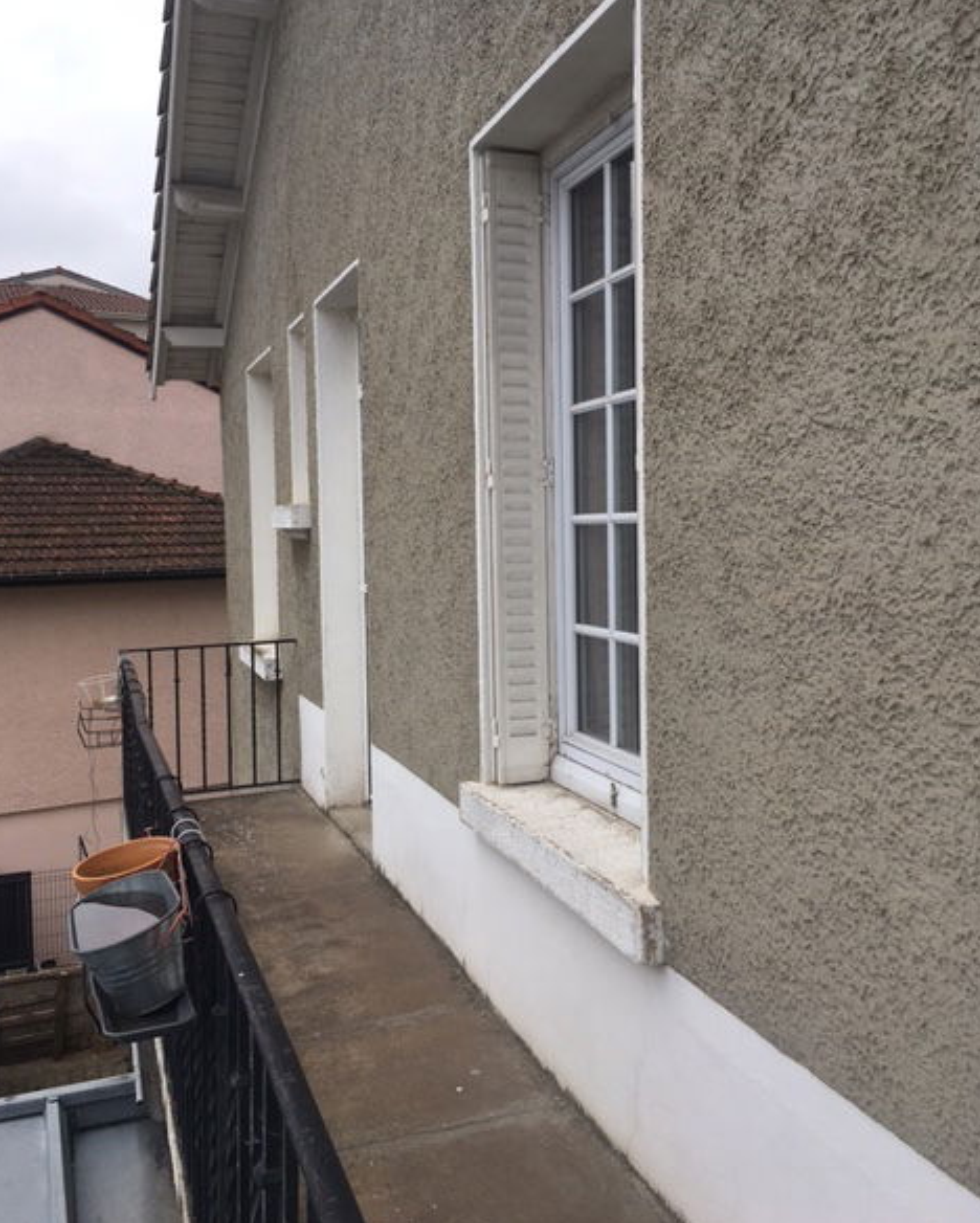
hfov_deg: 47.2
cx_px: 490
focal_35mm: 31
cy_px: 580
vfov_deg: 57.1
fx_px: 1123
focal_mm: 4.15
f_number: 2.2
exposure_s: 1/232
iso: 25
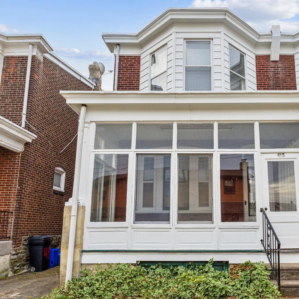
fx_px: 293
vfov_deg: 53.8
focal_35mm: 30
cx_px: 200
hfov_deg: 52.9
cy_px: 175
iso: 640
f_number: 11
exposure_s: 1/80
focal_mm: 16
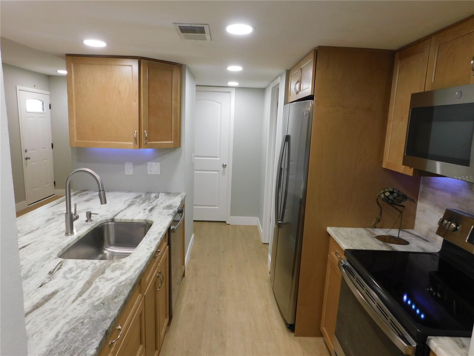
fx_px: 315
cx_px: 237
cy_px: 178
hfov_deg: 73.9
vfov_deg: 58.9
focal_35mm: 23
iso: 140
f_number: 3
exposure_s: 1/30
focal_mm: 4
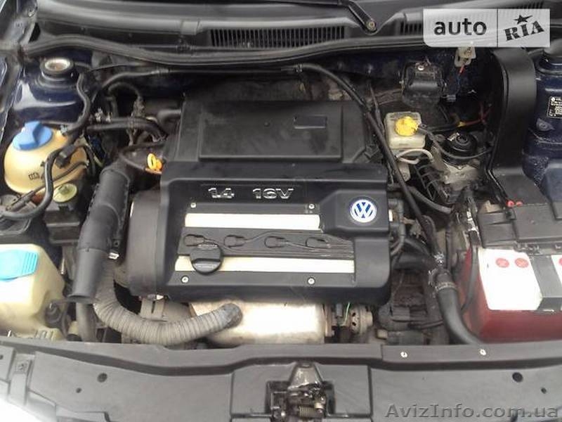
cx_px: 281
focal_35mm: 35
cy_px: 211
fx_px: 568
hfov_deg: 52.6
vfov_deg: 40.7
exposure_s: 1/20
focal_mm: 4.3
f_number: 2.4
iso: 50
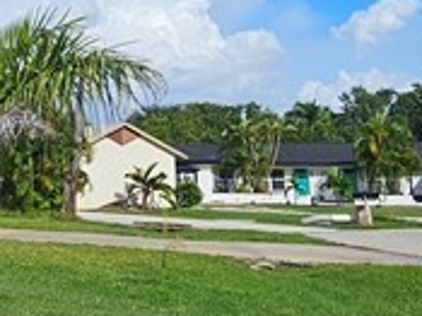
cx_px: -256
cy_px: 43
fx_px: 926
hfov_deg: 20.8
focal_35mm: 76
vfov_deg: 19.1
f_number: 2.2
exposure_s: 1/4032
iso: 50
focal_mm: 2.2
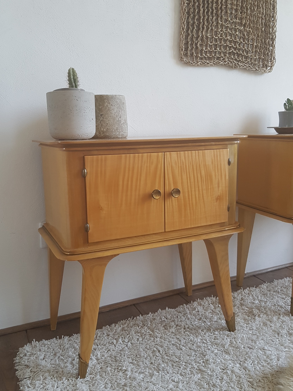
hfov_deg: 53.1
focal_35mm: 26
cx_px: 146
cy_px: 196
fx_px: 293
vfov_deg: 67.3
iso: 80
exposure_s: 1/60
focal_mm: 4.2
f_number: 1.7
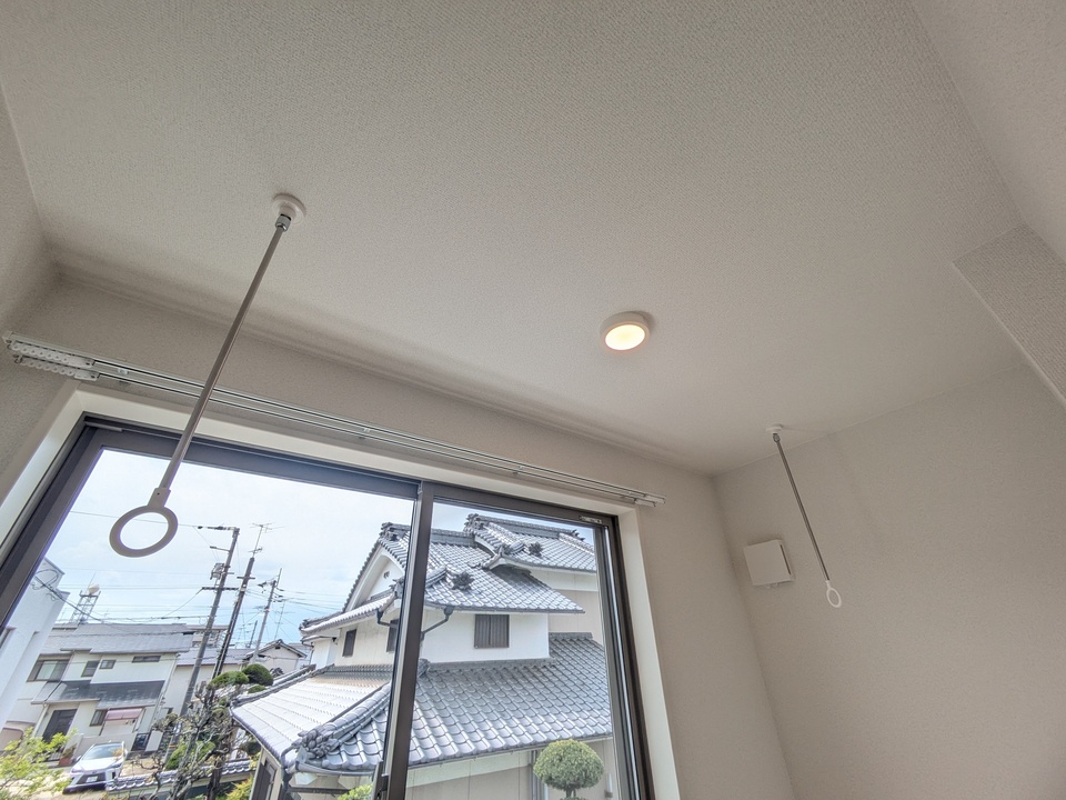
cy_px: 400
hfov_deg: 102.1
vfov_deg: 85.7
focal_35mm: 14
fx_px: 431
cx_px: 533
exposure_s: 1/1024
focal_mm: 1.83
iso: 49
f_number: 2.2
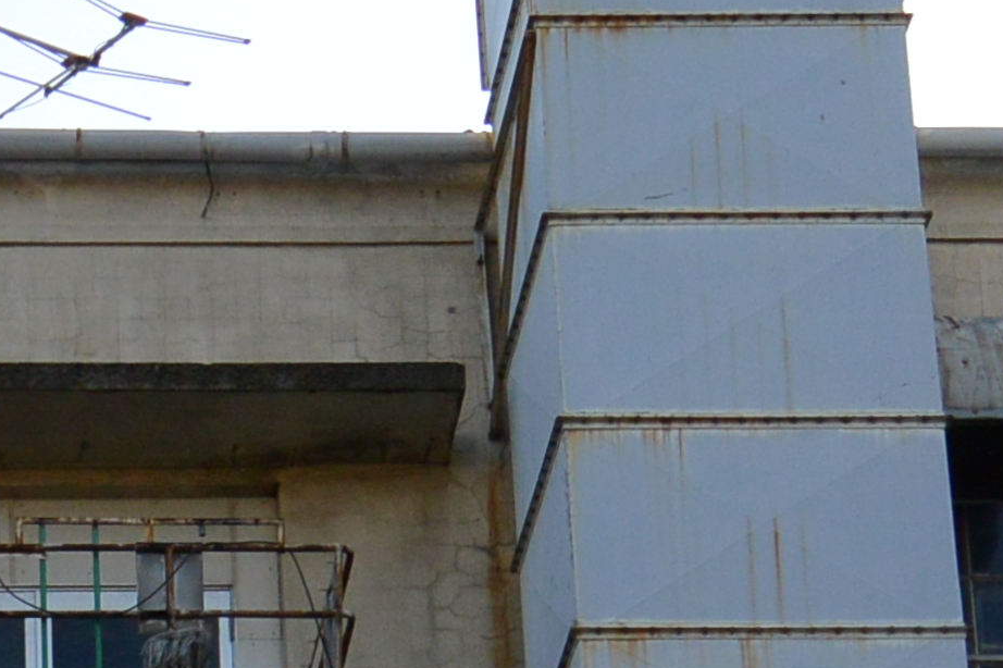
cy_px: 1544
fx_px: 4874
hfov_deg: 11.4
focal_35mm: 175
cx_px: -340
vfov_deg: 7.4
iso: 160
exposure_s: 1/320
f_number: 5.6
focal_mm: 13
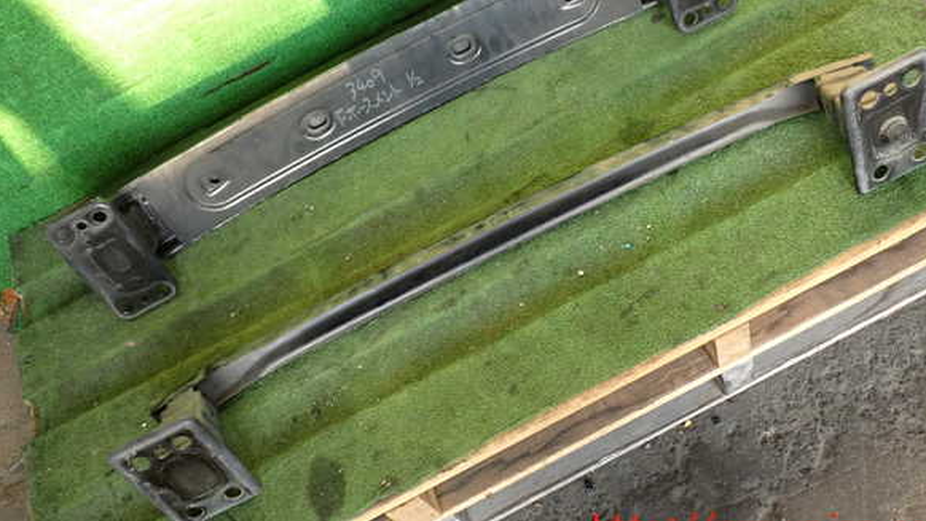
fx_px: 884
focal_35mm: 36
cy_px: 191
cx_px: 475
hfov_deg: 55.3
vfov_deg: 32.7
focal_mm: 5.79
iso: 200
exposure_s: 1/125
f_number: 2.4
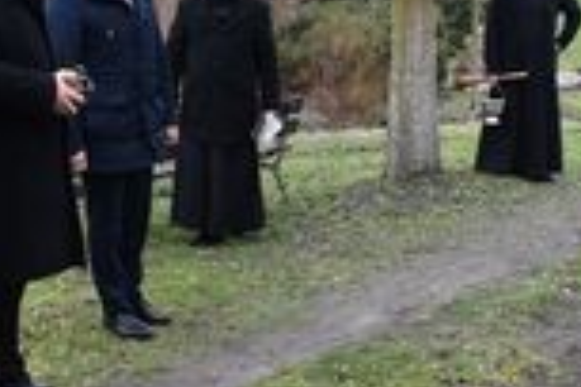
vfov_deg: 18.4
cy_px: 167
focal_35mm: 74
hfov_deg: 27.3
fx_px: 1194
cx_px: 342
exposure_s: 1/80
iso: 400
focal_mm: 18
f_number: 4.5
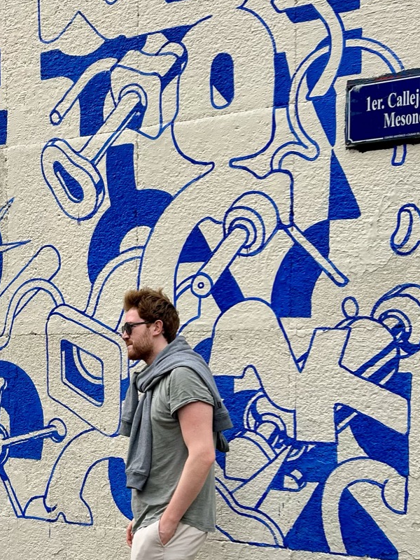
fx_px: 631
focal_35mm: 39
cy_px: 402
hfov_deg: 36.6
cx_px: 265
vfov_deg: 46.6
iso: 50
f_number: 1.5
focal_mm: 5.7
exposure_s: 1/957
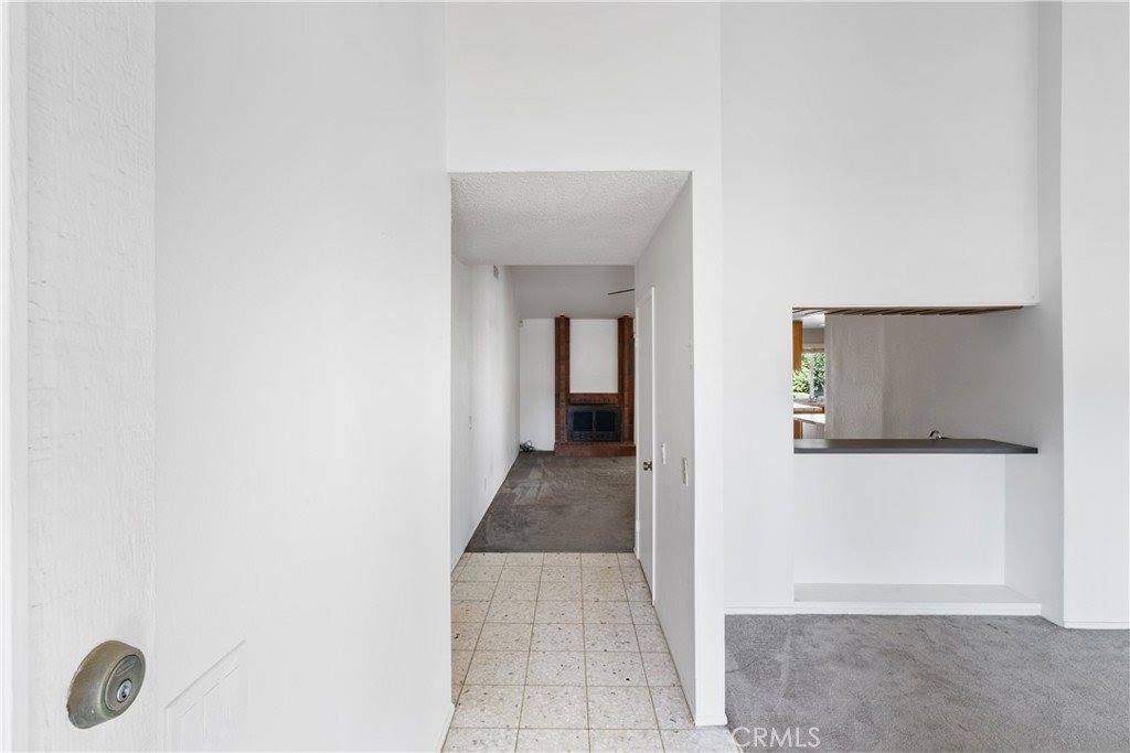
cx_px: 565
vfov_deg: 73.8
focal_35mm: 16
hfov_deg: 96.7
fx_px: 502
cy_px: 376
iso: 100
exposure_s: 8
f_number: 20
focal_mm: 16
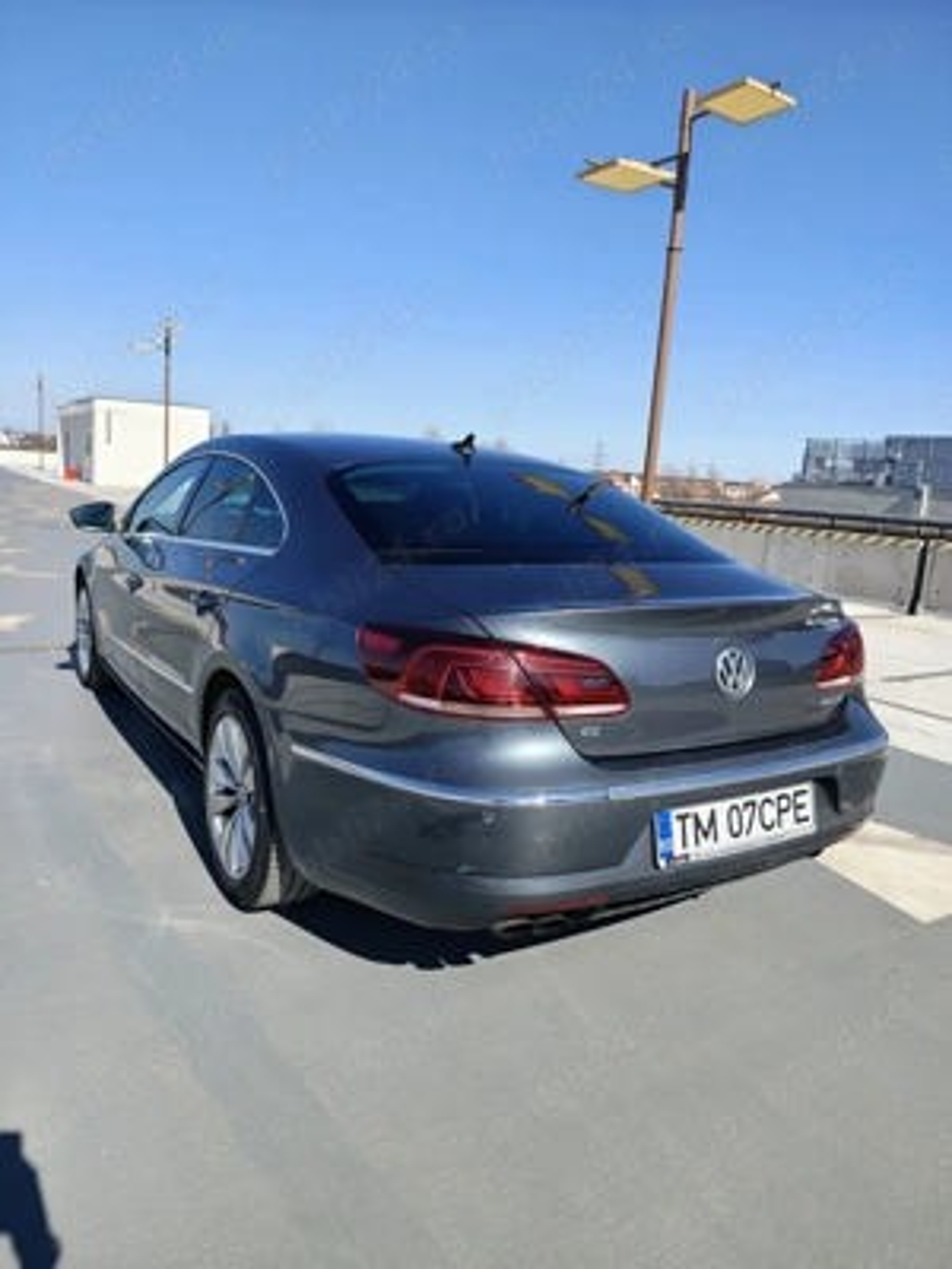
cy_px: 634
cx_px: 476
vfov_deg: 73.9
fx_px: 843
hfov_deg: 58.9
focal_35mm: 23
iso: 102
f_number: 1.6
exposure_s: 1/1760
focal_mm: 6.57
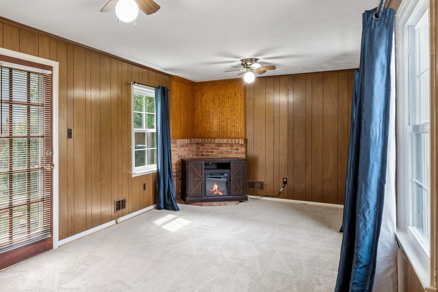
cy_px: 199
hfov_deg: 67.6
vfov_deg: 48.6
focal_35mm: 26
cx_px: 148
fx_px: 316
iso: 200
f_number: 8
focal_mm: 15
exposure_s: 1/4
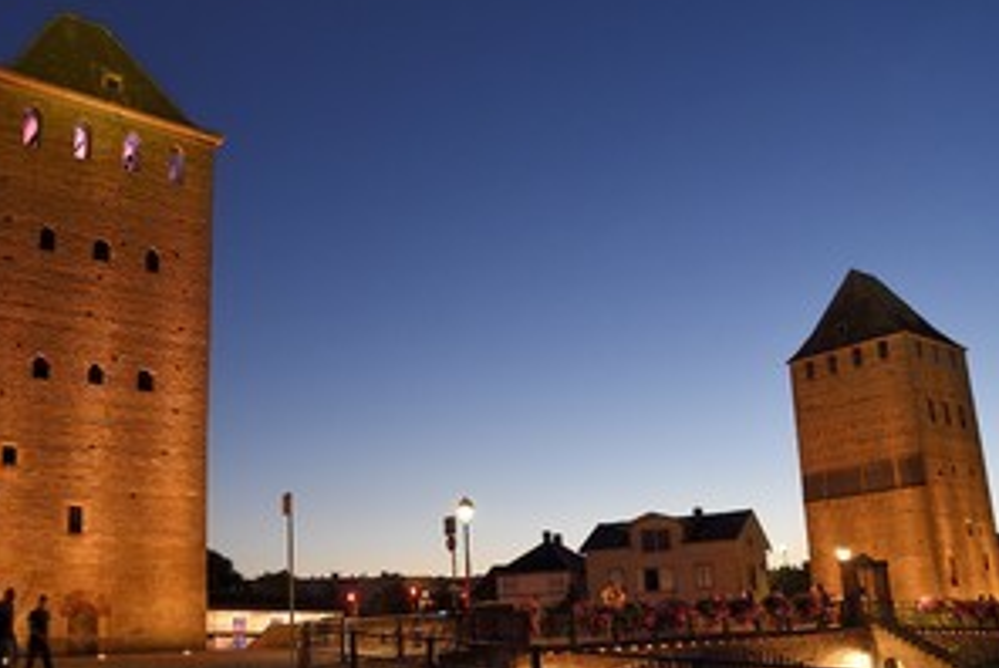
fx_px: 944
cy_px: 418
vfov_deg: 38.7
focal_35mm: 34
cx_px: 375
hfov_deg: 55.1
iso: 3200
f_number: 5.6
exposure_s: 1/10
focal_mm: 24
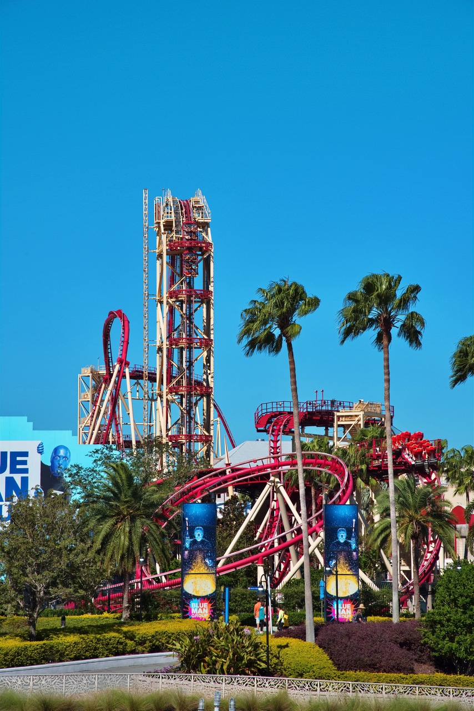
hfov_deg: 11.4
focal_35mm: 120
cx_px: 237
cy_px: 356
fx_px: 2369
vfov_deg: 17.1
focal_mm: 120
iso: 100
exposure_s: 1/400
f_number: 10
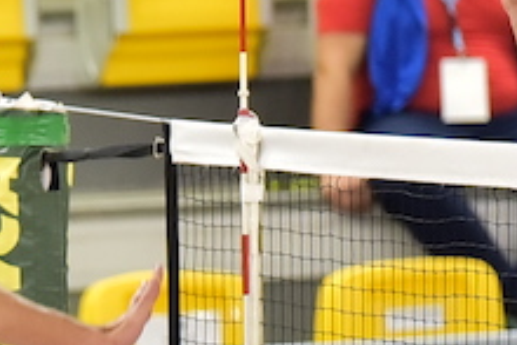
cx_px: -16
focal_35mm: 472
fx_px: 6783
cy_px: 250
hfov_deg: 4.4
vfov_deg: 2.9
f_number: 2.8
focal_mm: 160
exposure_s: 1/750
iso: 2000
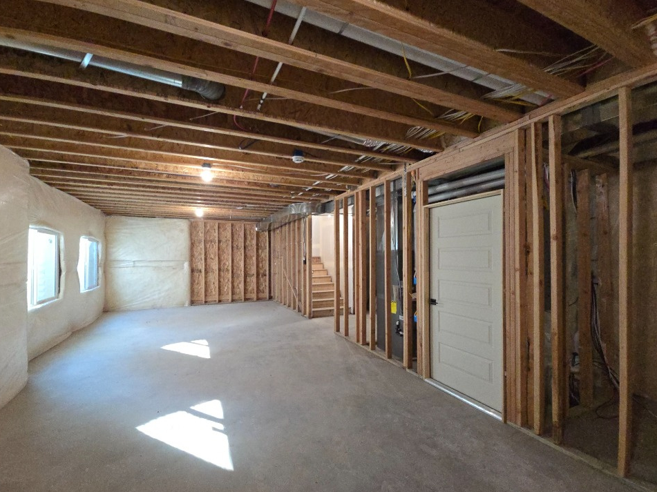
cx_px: 311
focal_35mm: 14
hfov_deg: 102.0
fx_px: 266
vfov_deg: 85.6
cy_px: 253
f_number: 2.2
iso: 640
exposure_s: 1/60
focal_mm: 2.2
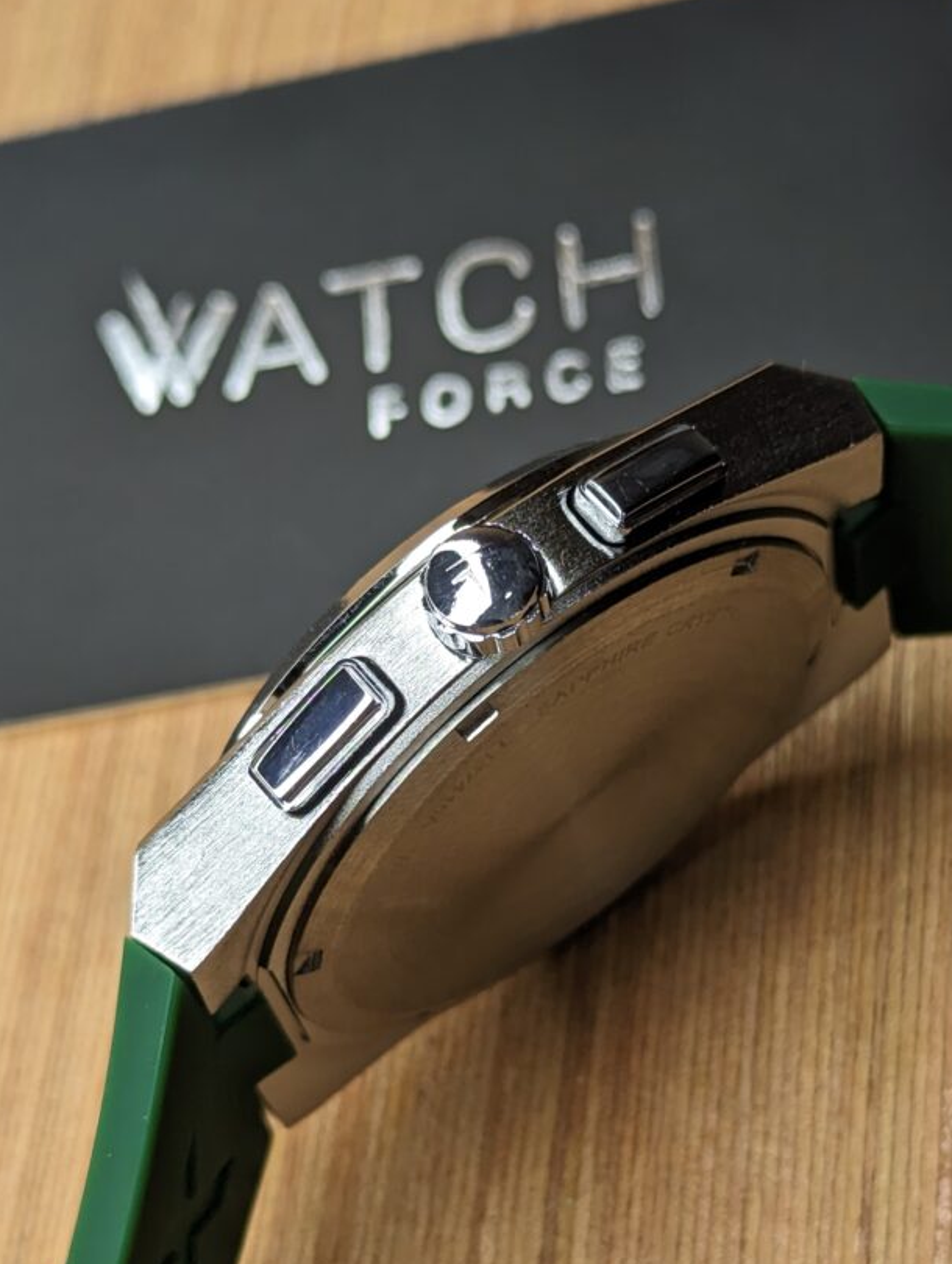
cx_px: 619
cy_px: 683
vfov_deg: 21.5
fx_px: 3328
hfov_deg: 16.2
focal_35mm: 91
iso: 86
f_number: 1.85
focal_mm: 6.81
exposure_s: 1/154
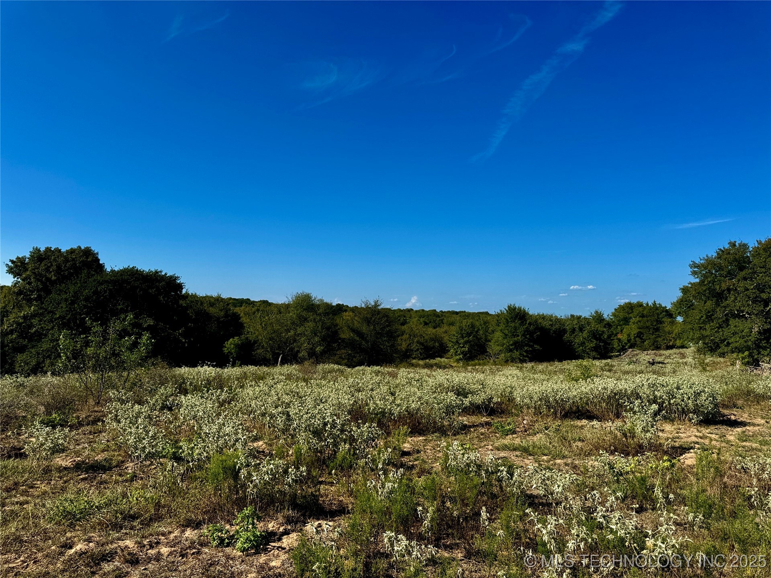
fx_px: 535
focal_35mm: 24
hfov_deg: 71.6
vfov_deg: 56.8
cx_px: 386
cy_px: 289
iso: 80
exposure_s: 1/5348
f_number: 1.78
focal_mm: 6.76
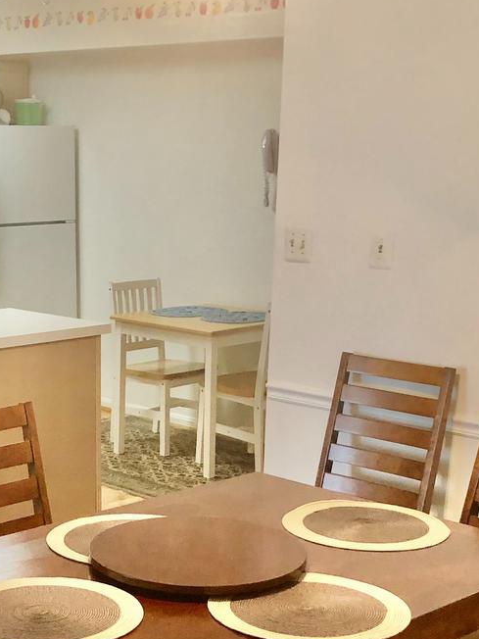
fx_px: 1218
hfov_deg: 22.0
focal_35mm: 66
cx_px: 101
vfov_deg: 28.8
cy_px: 505
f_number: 1.8
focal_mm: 3.99
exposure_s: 1/15
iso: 50
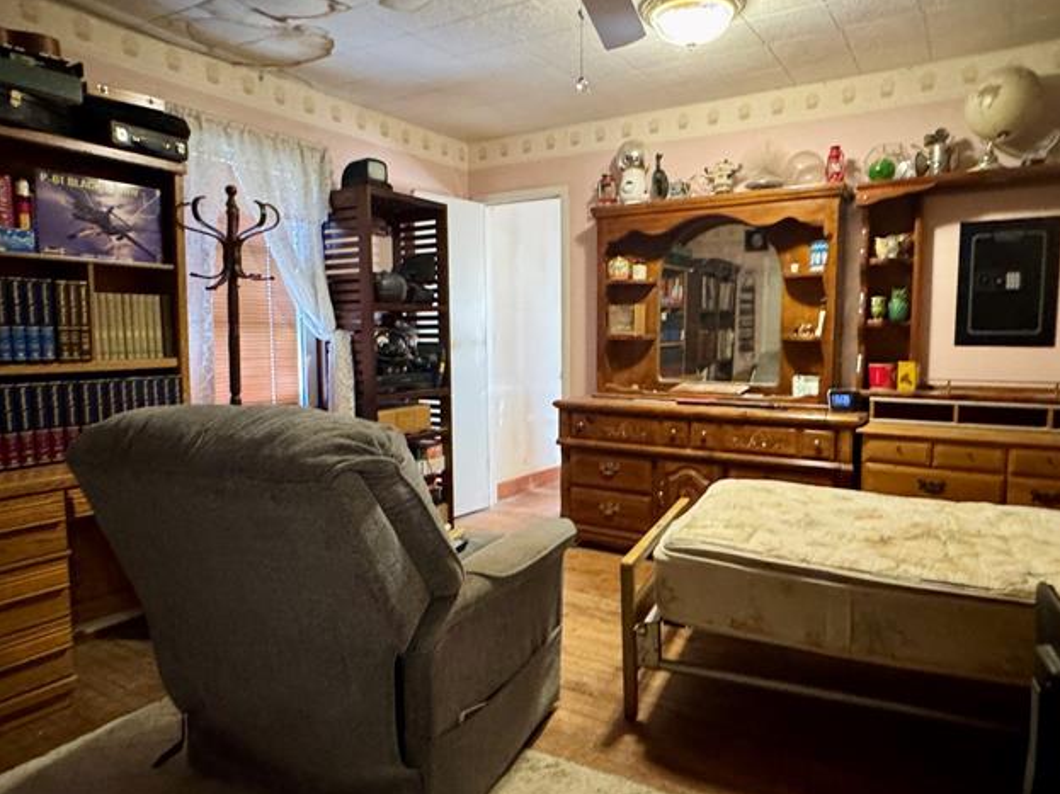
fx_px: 704
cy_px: 394
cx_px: 570
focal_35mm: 23
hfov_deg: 73.8
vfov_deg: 58.9
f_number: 2.2
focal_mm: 2.22
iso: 800
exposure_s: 1/60
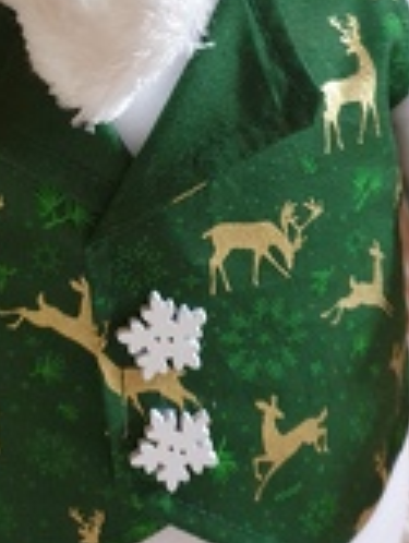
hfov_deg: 20.1
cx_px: 108
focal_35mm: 73
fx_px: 1147
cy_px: -16
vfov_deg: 25.2
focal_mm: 4.3
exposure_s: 1/33
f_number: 1.5
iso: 320
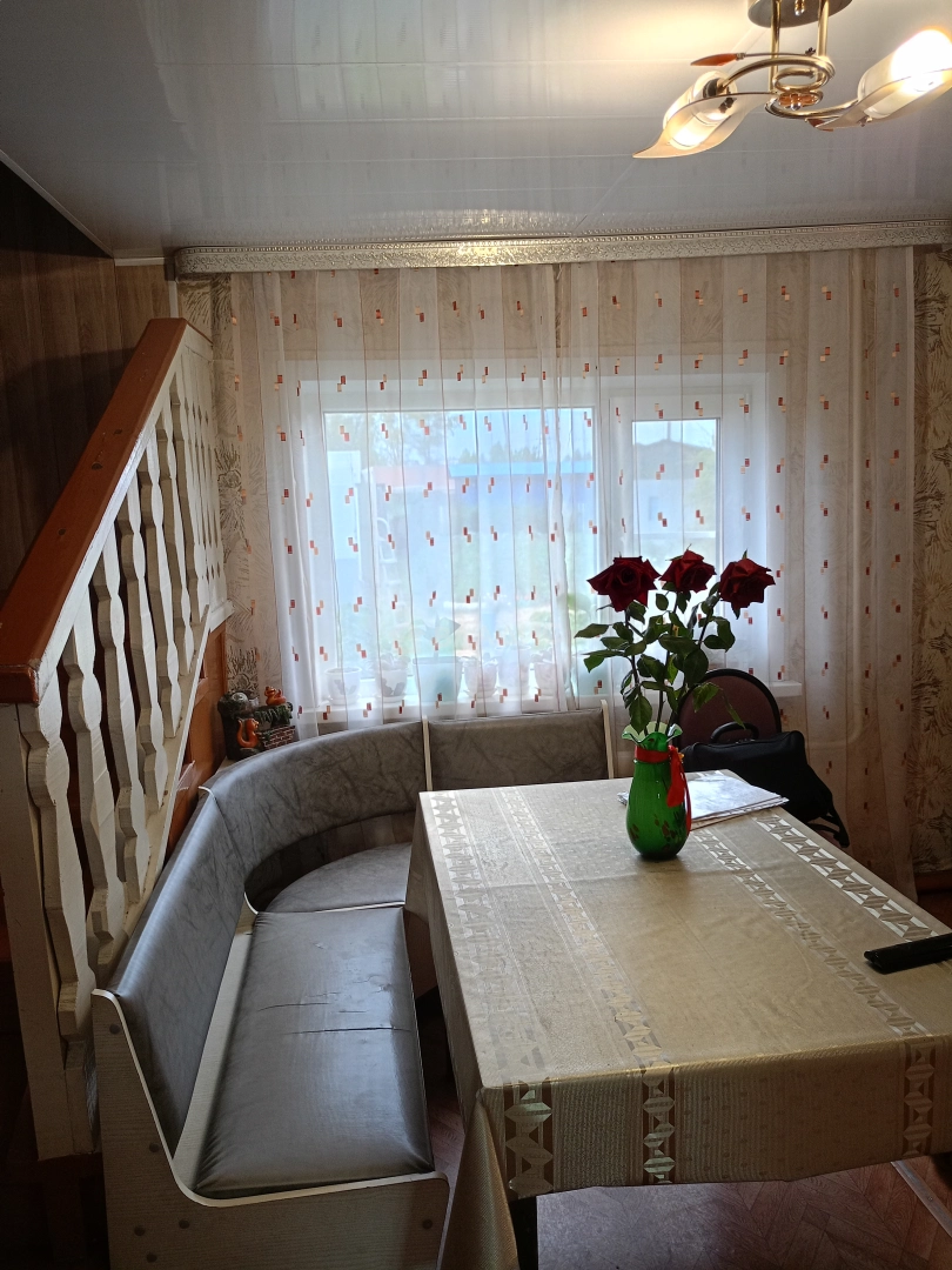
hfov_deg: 49.7
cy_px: 635
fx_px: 1027
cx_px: 476
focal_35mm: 28
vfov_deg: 63.4
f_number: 1.79
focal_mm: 4.7
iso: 523
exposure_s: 1/50
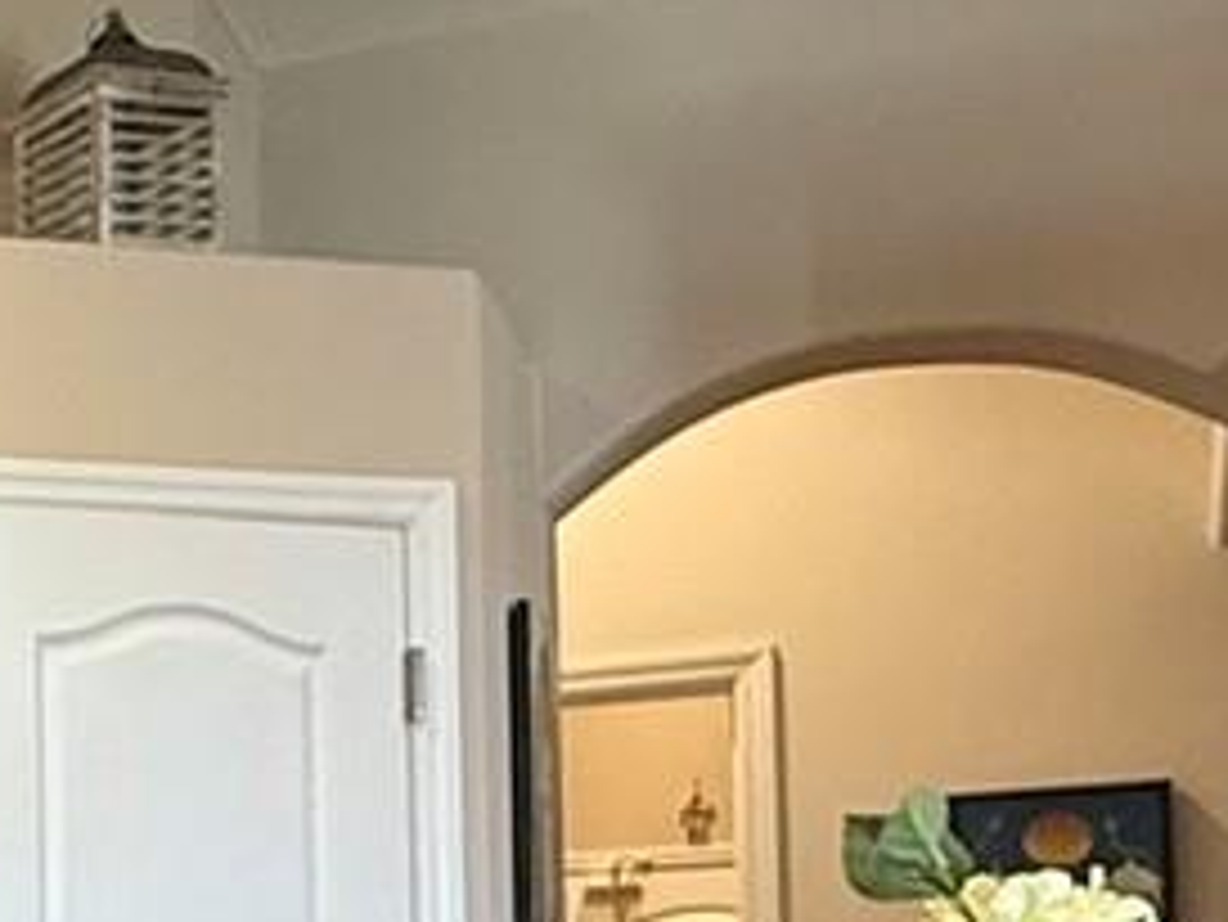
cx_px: -1066
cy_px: 1061
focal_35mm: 82
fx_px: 2910
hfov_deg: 18.1
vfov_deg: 17.3
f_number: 2.2
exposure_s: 1/60
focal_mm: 2.22
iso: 320
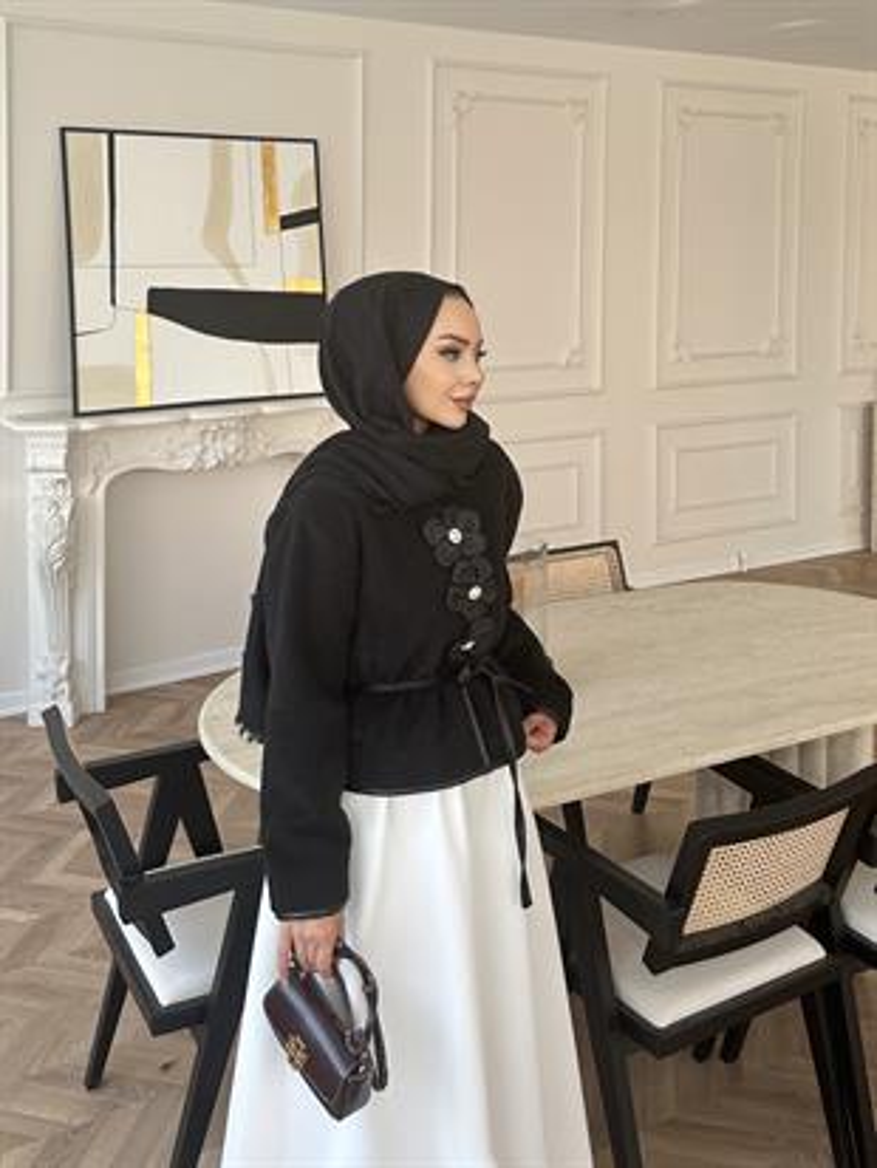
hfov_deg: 56.8
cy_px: 584
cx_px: 438
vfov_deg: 71.6
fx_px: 810
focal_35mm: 24
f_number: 1.78
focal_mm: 6.86
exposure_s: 1/121
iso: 100
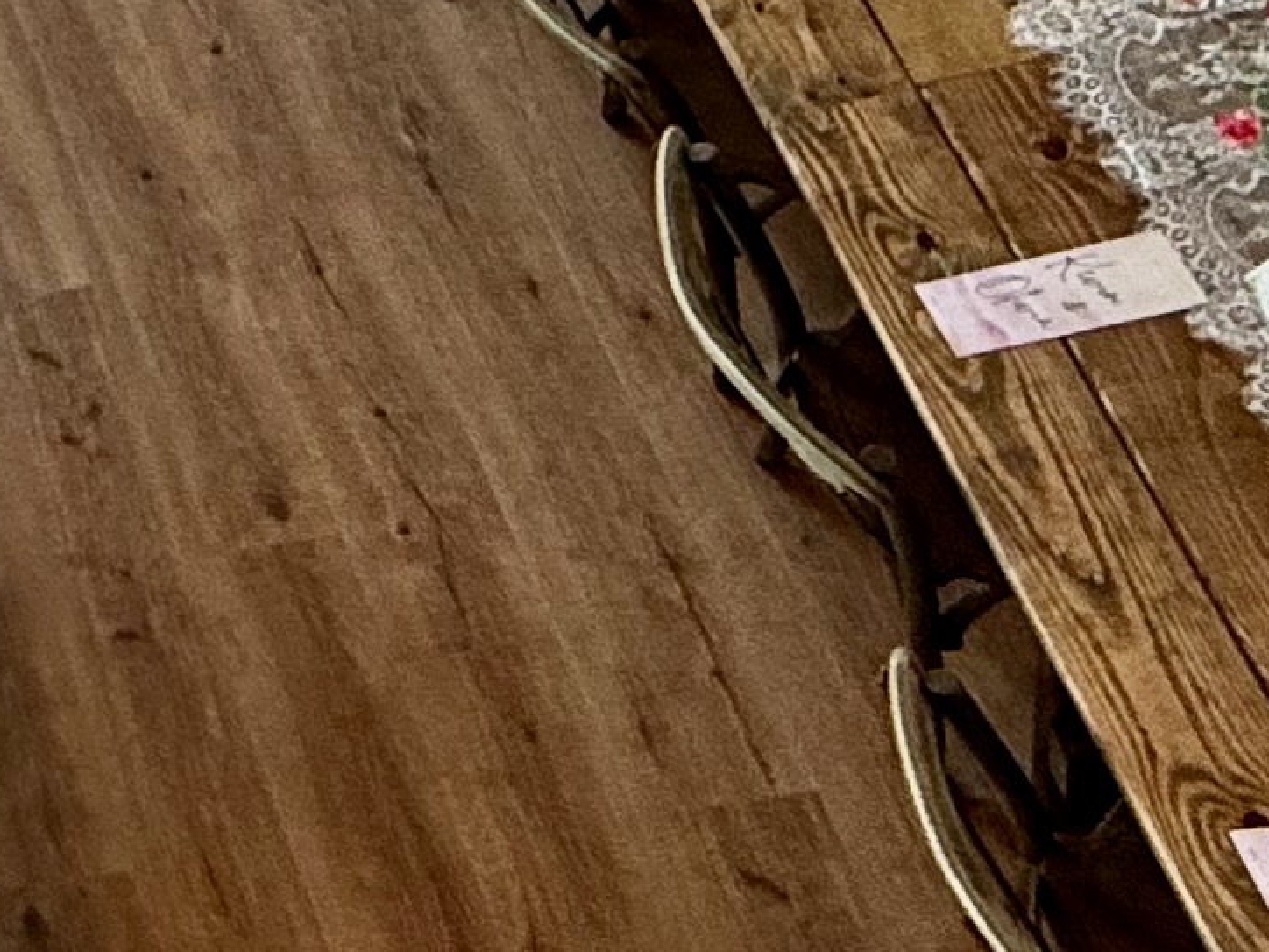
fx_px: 2859
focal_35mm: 78
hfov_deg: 15.8
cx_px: -1621
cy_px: -2
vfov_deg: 18.4
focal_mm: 2.22
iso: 125
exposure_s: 1/120
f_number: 2.2
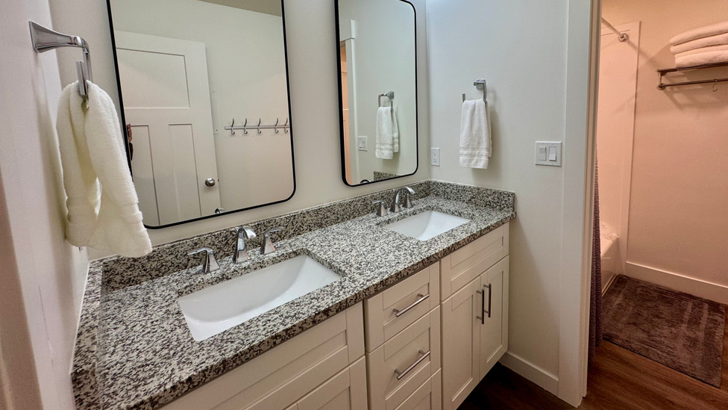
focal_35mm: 16
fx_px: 309
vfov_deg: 66.1
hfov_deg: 99.3
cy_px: 155
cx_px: 381
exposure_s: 1/120
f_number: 2.2
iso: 100
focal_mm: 2.22
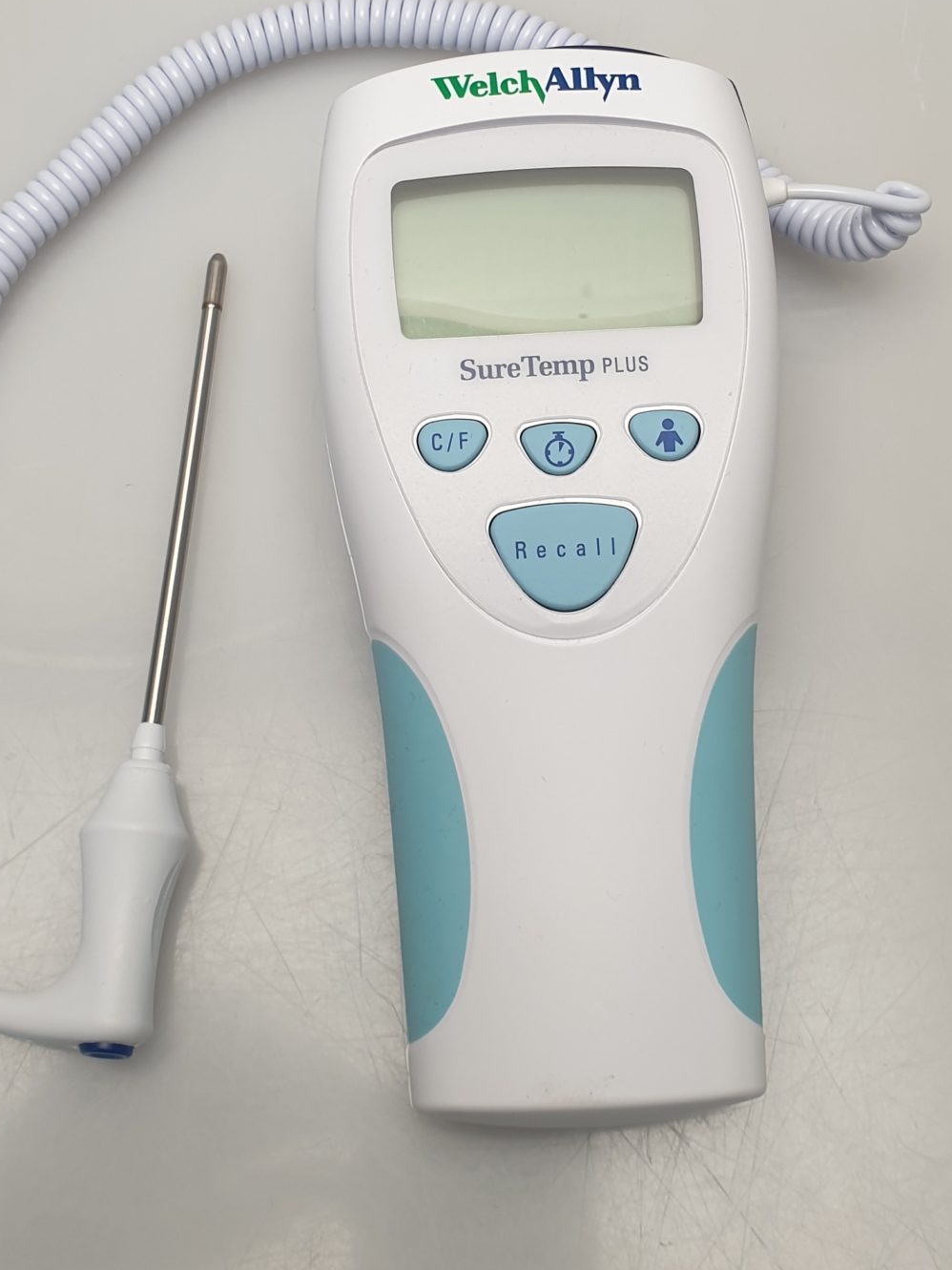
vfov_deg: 37.5
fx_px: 1834
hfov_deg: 29.1
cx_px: 466
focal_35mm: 50
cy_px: 370
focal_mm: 4.3
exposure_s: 1/50
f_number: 2.4
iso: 50
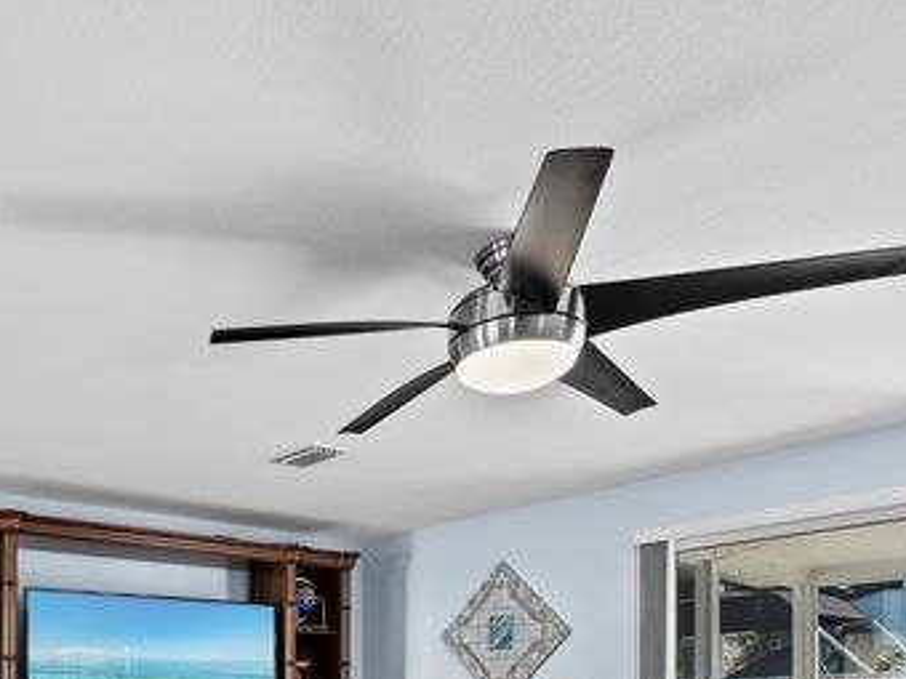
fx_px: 759
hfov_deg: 57.4
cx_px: 191
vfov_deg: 41.9
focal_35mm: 29
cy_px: 678
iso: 250
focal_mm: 7
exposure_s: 1/3
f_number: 11
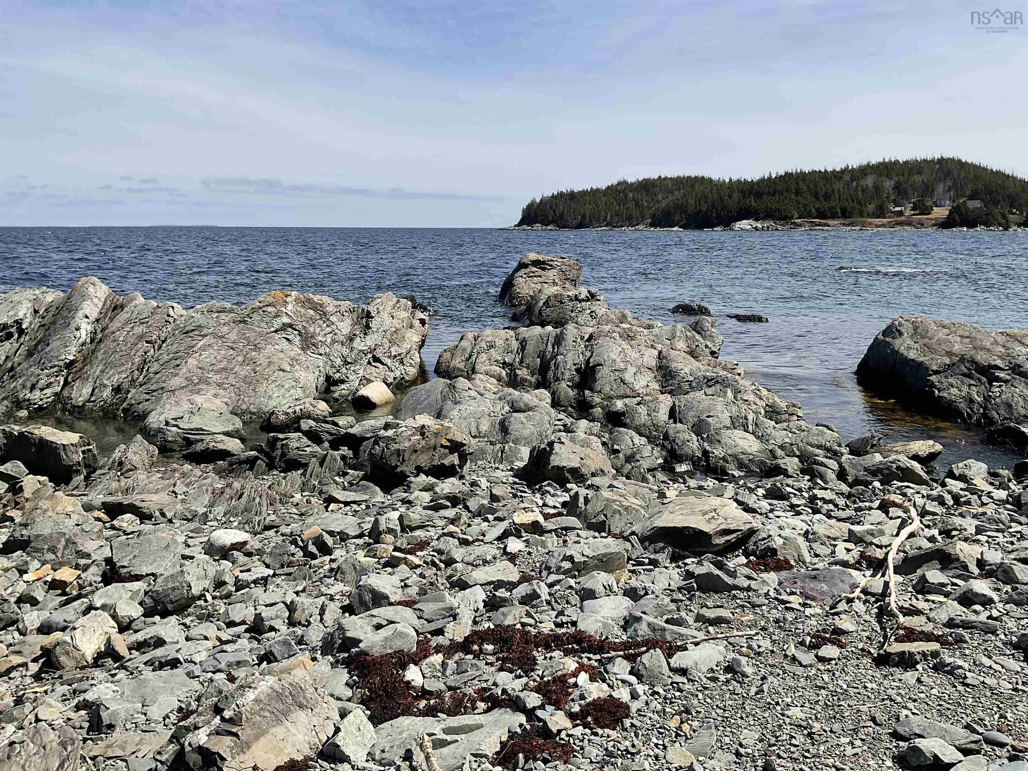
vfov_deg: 48.2
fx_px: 861
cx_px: 514
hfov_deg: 61.7
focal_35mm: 29
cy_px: 386
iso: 16
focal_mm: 3
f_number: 1.8
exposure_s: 1/2667
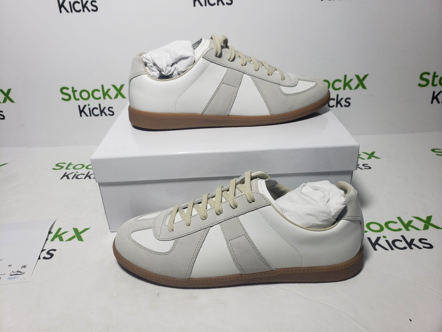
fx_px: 332
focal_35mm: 26
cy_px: 166
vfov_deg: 53.1
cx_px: 221
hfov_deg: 67.3
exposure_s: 1/249
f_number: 2.4
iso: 50
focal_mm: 4.3
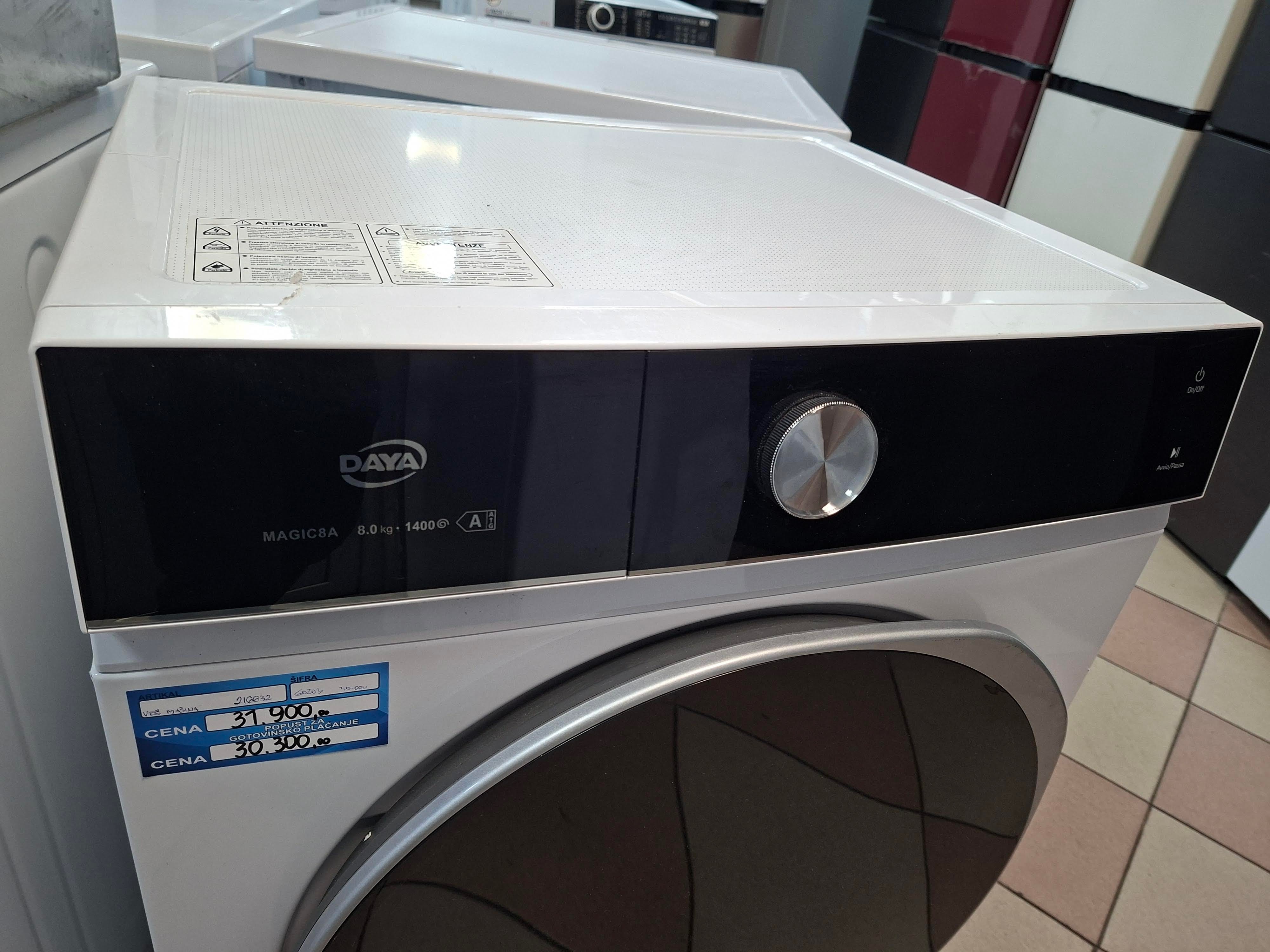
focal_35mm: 23
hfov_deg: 73.9
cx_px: 635
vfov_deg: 58.9
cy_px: 476
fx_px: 844
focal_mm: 5.54
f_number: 1.8
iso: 200
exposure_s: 1/50
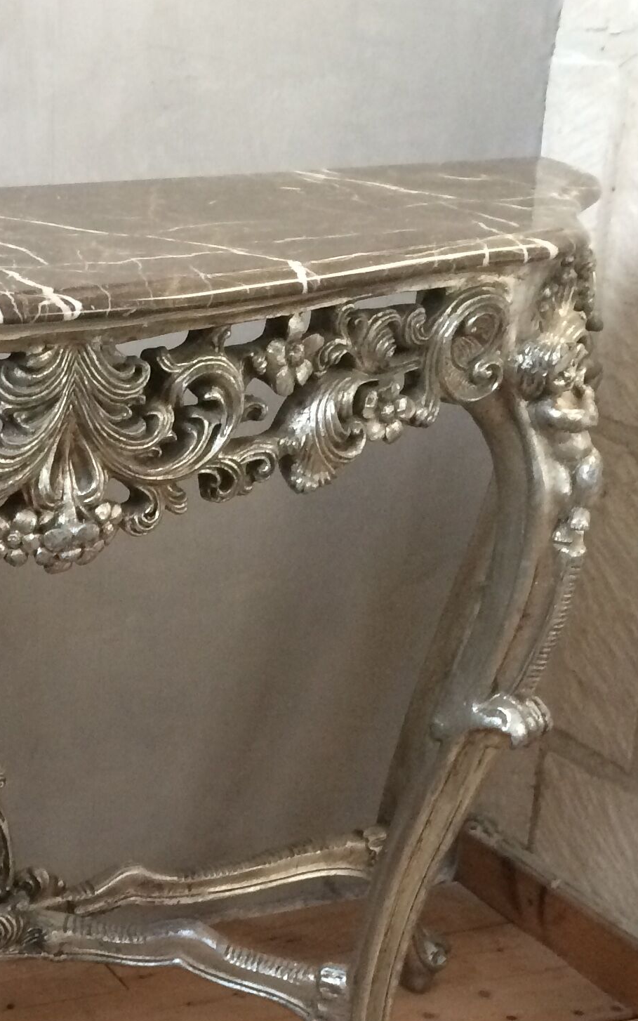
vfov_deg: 29.0
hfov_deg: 18.1
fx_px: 1919
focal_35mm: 69
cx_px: -82
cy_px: 834
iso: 200
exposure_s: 1/33
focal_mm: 4.15
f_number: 2.2
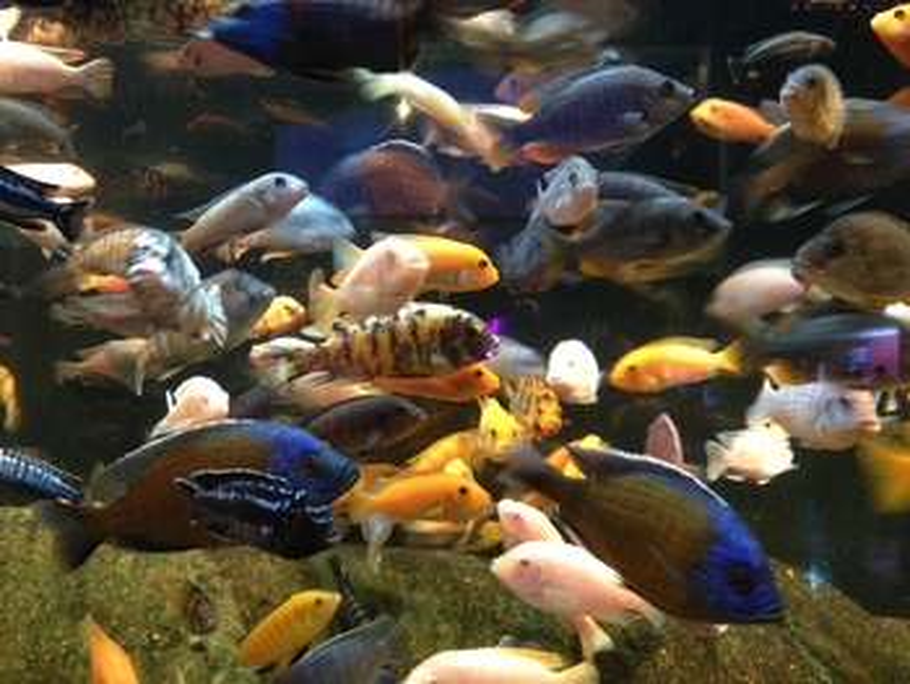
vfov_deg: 40.7
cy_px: 342
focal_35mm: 35
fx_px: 921
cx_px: 455
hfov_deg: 52.6
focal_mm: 4.28
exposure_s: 1/15
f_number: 2.4
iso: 400
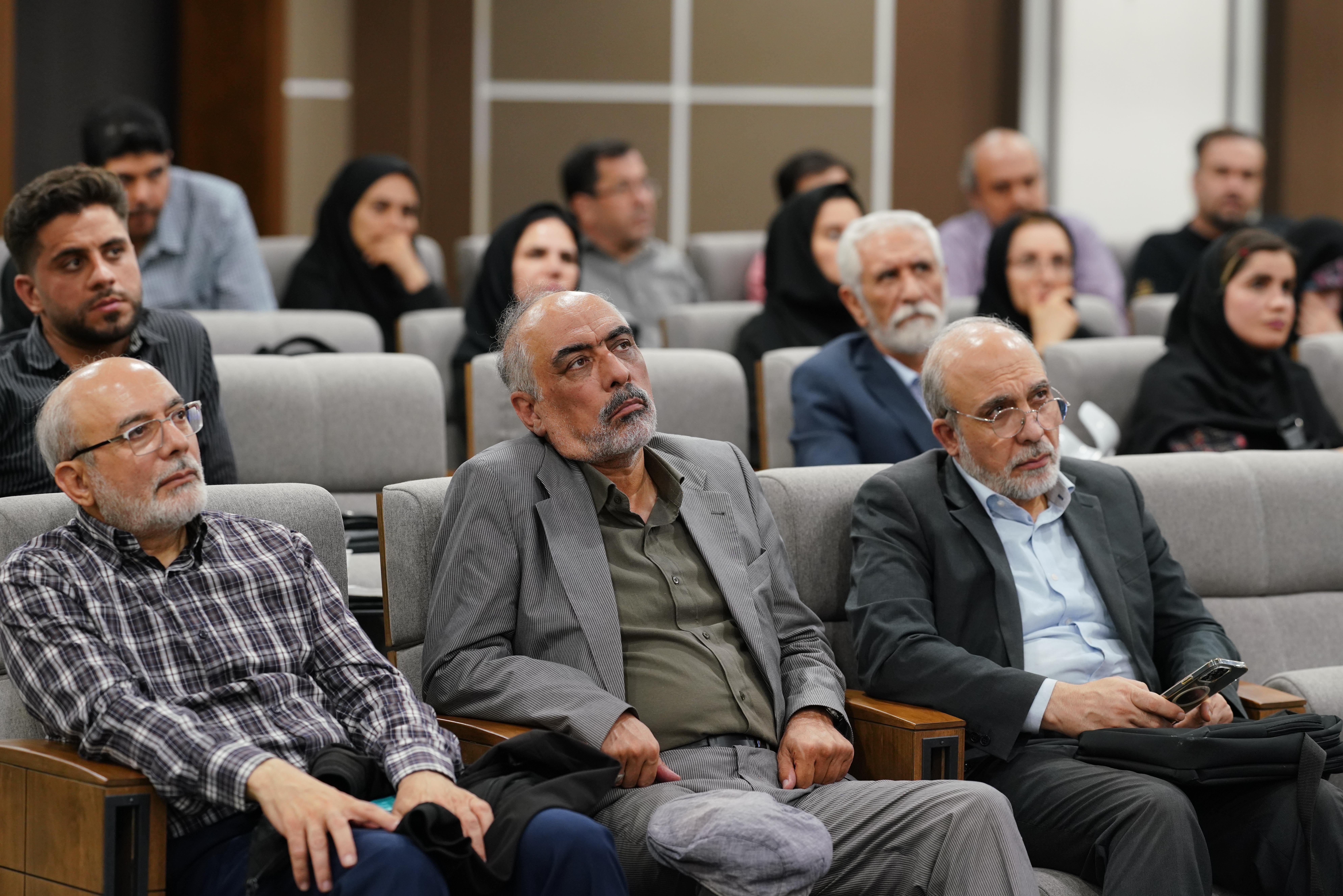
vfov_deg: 10.2
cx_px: 672
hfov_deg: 15.2
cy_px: 448
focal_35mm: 135
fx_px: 5037
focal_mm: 135
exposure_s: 1/250
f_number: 2.8
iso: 1600
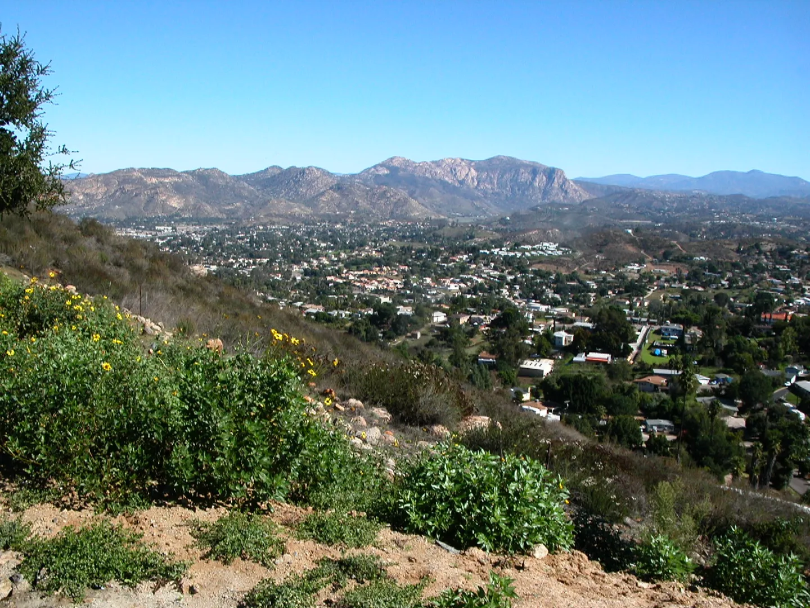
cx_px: 405
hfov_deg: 54.0
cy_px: 304
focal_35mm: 34
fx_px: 796
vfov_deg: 41.8
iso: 100
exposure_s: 1/554
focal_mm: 8.9
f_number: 8
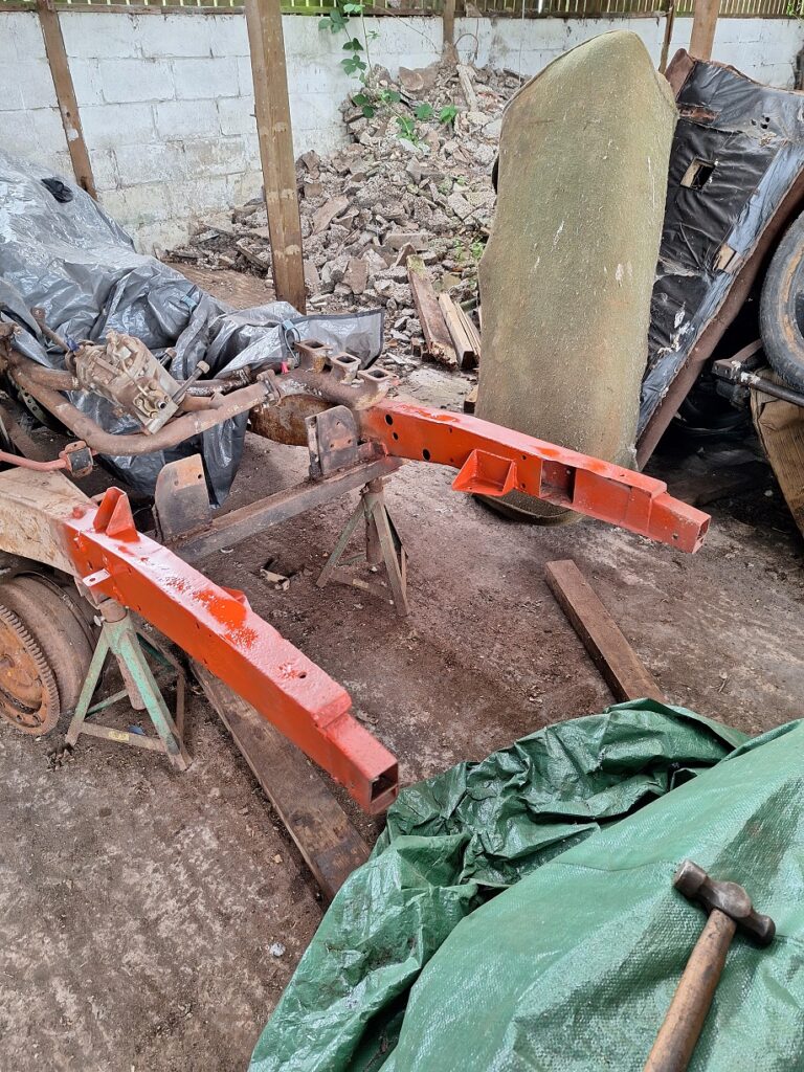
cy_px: 536
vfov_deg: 73.9
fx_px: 712
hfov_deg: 58.9
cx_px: 402
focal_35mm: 23
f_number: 1.8
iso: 100
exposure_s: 1/50
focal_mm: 5.54
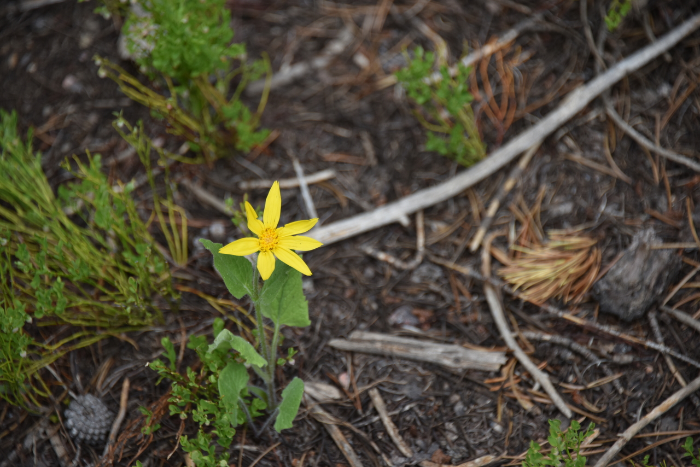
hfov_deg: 6.9
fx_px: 5834
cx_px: 350
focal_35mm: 300
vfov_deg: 4.6
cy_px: 234
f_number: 5.6
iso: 360
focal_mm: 300
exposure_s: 1/640
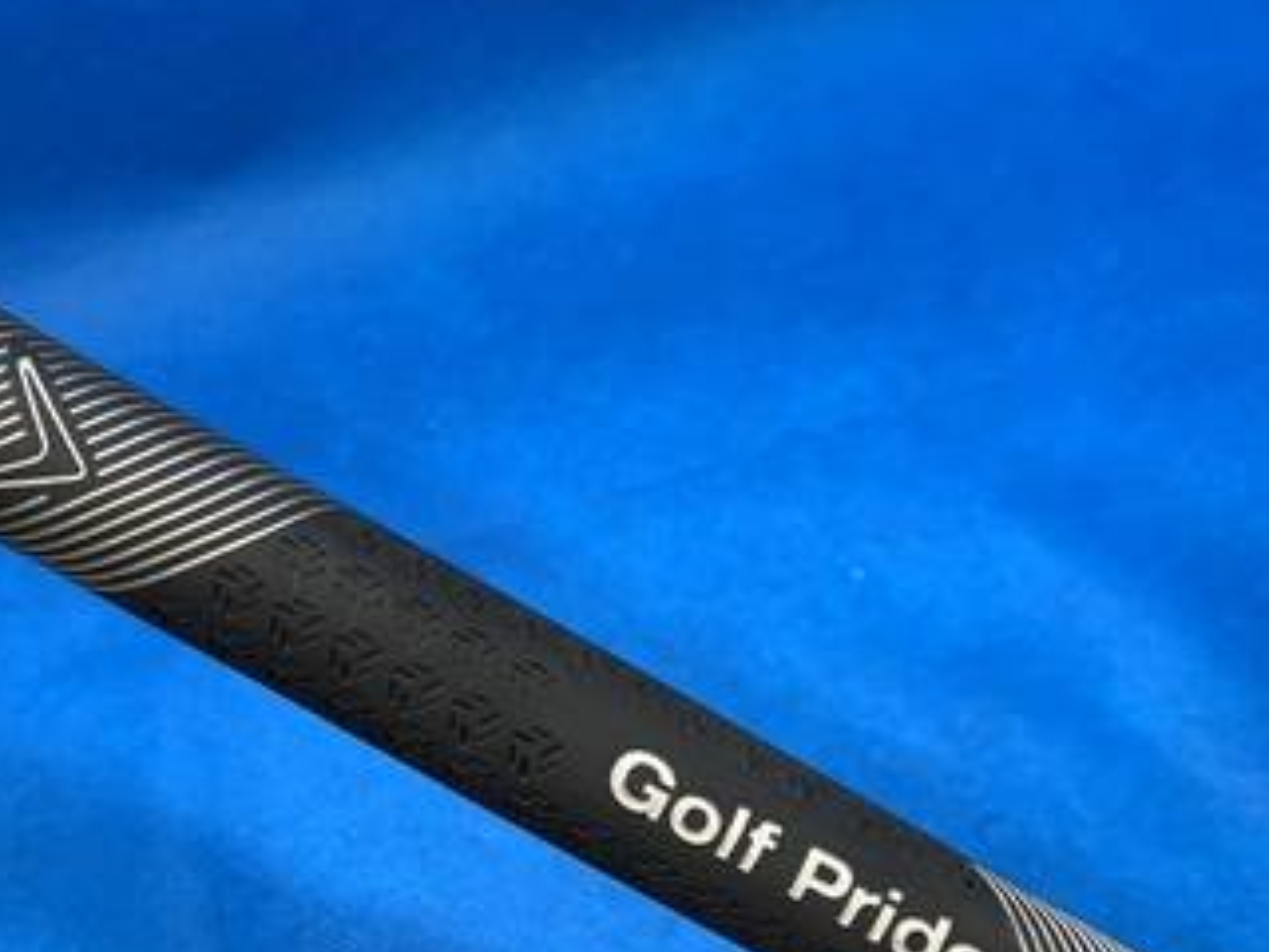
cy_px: 428
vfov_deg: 28.0
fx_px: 1906
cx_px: 103
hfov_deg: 34.5
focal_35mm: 52
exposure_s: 1/60
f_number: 1.8
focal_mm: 4.25
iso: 125
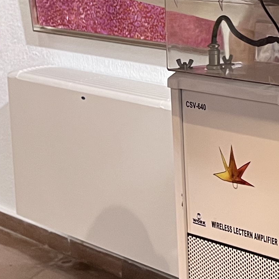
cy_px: 29
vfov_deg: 15.1
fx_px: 1040
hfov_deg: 13.0
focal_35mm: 114
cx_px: 583
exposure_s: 1/50
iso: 100
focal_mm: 5.1
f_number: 1.6
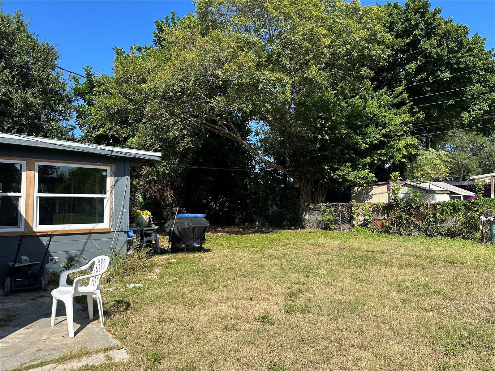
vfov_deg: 56.8
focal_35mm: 24
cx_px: 248
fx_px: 343
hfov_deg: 71.6
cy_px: 186
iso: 80
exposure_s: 1/2882
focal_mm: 6.86
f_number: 1.78
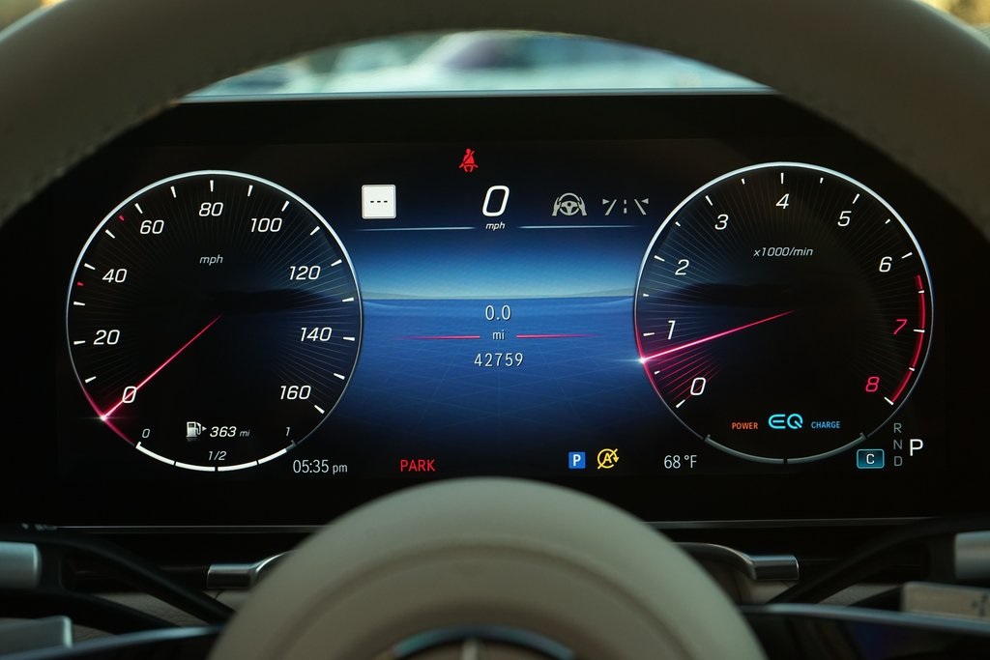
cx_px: 495
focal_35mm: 56
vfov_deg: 24.2
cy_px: 330
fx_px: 1540
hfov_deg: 35.6
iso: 1250
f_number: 7.1
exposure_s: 1/40
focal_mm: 56
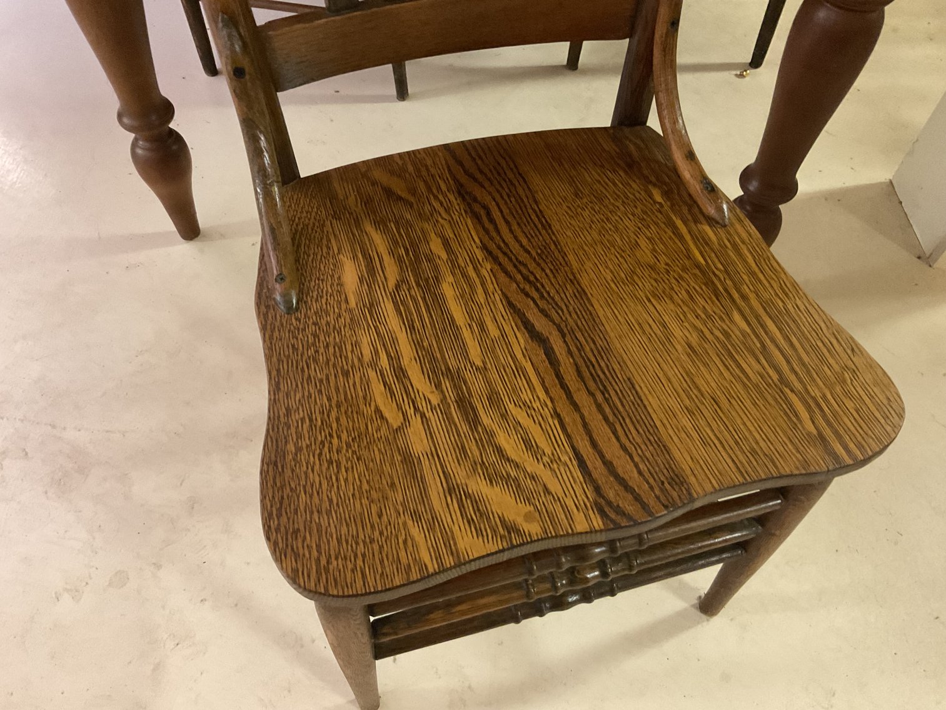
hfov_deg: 61.7
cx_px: 473
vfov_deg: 48.2
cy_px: 355
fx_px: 793
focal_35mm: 29
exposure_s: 1/30
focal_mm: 3
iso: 500
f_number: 1.8
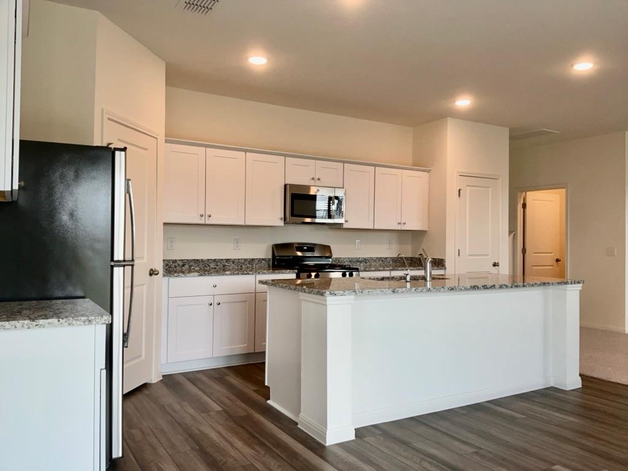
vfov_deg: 51.4
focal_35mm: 27
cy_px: 236
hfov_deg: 65.3
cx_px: 314
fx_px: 490
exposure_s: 1/60
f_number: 1.8
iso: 32
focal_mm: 3
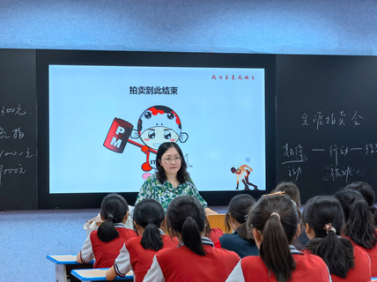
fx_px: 1088
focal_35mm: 100
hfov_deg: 19.7
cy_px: 136
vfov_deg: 14.8
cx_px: 184
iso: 160
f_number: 3.5
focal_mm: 16.85
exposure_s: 1/49.7
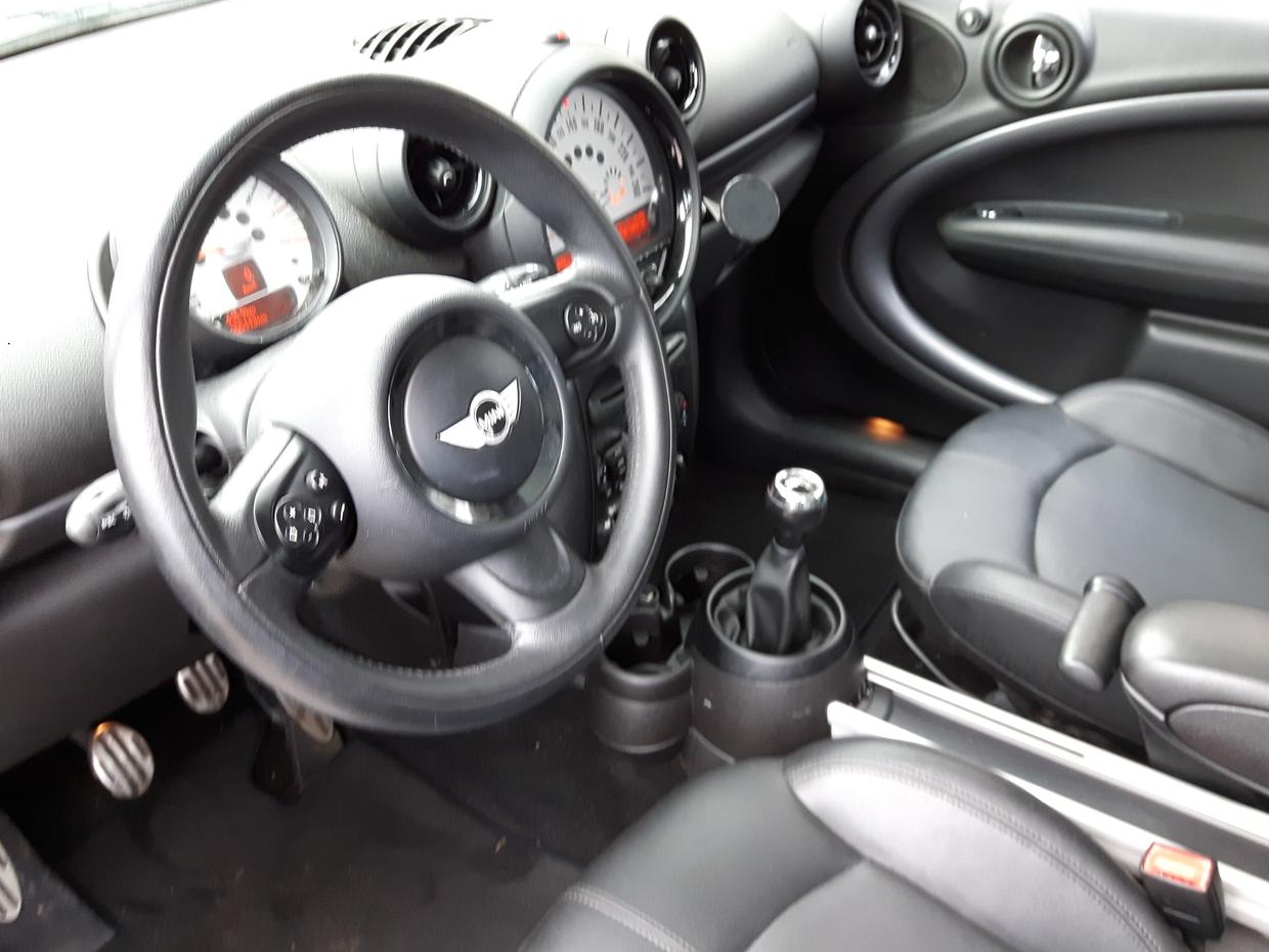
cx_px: 647
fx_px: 1173
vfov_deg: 44.2
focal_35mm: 32
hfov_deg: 56.8
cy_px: 462
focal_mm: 3.7
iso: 125
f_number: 1.9
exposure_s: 1/33
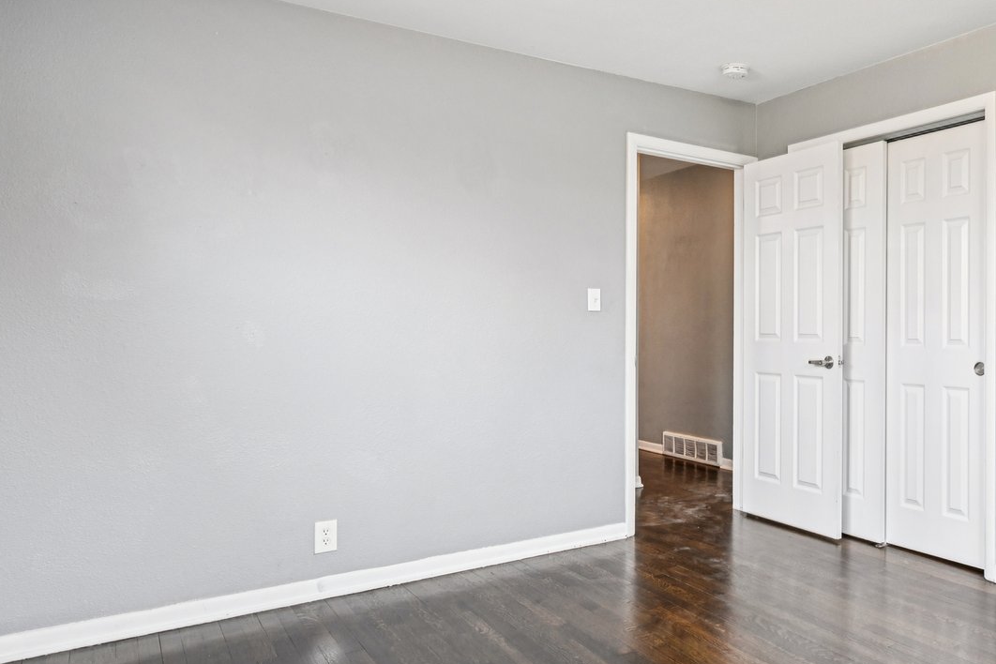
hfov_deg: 63.6
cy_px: 318
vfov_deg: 47.9
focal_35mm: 27
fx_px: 747
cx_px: 743
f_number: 11
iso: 400
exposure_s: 1/8
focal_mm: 14
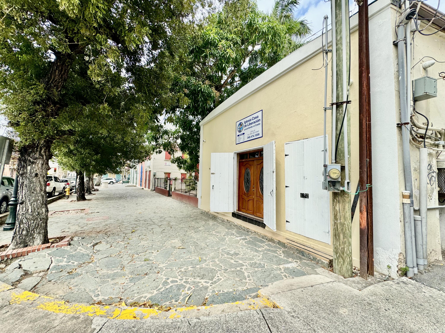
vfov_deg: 85.7
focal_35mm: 14
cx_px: 222
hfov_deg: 102.1
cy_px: 166
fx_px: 180
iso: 40
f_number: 2.2
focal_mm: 2.22
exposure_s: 1/631
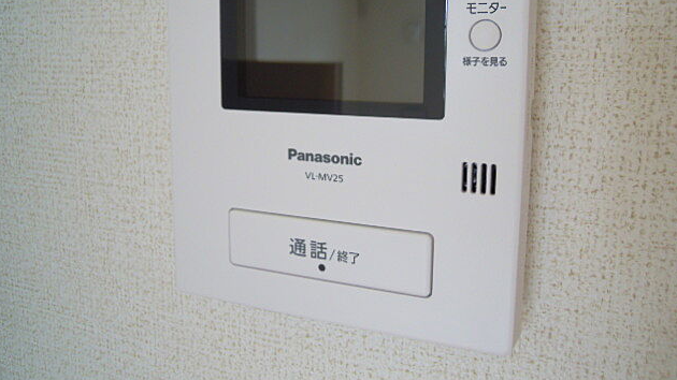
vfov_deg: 37.3
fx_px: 556
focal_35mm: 31
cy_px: 123
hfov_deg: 62.6
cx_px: 340
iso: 180
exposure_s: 1/30
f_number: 2.7
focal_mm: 5
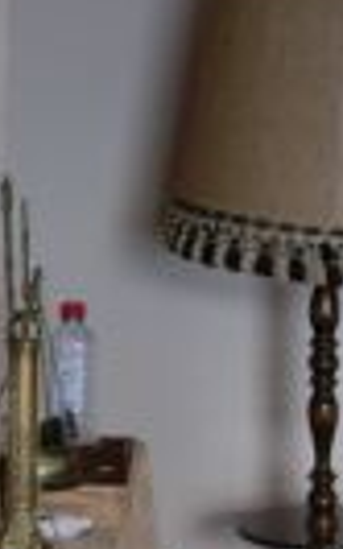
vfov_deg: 15.6
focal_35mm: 133
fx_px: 1991
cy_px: 454
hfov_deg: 9.8
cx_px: 124
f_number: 2.9
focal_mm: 6.7
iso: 70
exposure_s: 1/38
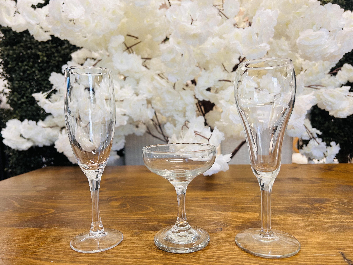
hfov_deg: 67.3
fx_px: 265
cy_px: 132
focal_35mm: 26
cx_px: 176
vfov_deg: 53.1
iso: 80
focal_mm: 5.7
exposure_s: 1/120
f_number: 1.5
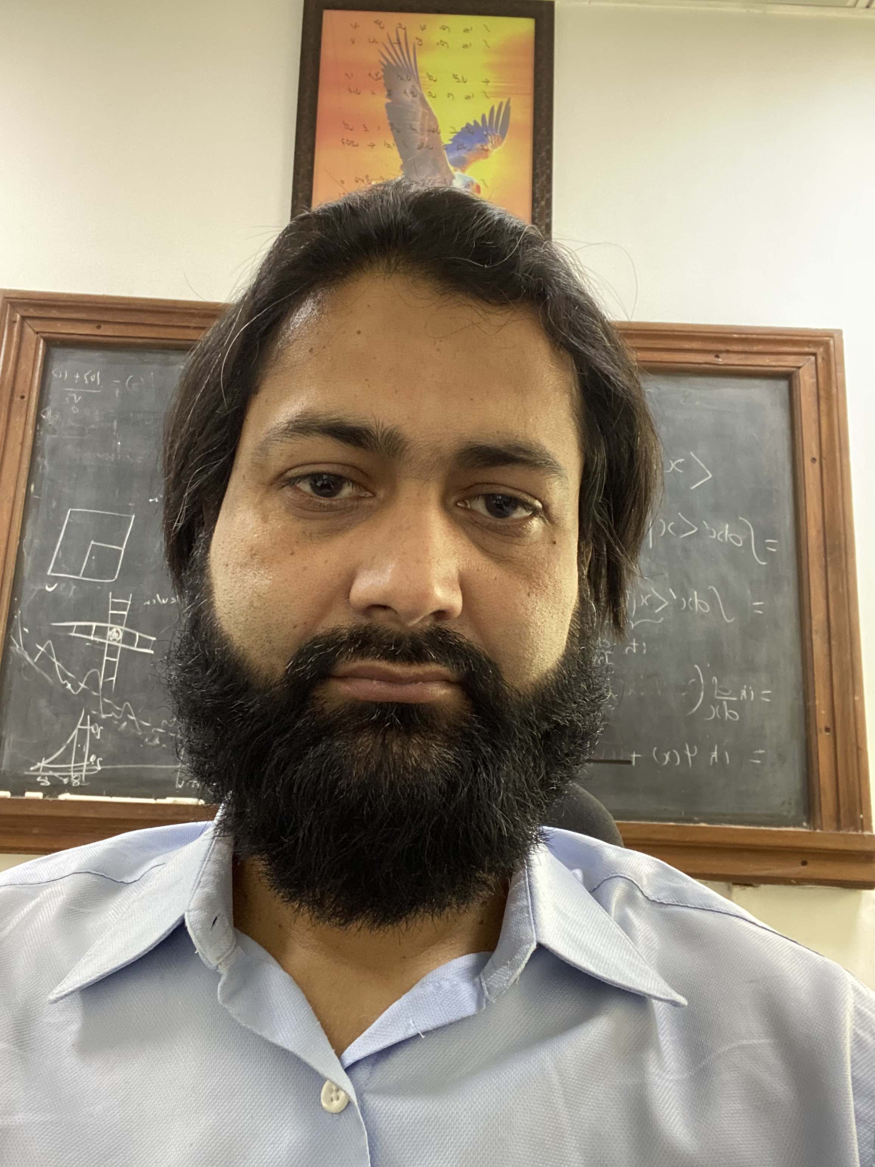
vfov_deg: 60.0
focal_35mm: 30
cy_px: 584
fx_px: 1011
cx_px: 438
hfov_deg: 46.8
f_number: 2.2
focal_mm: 2.71
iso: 400
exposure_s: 1/25
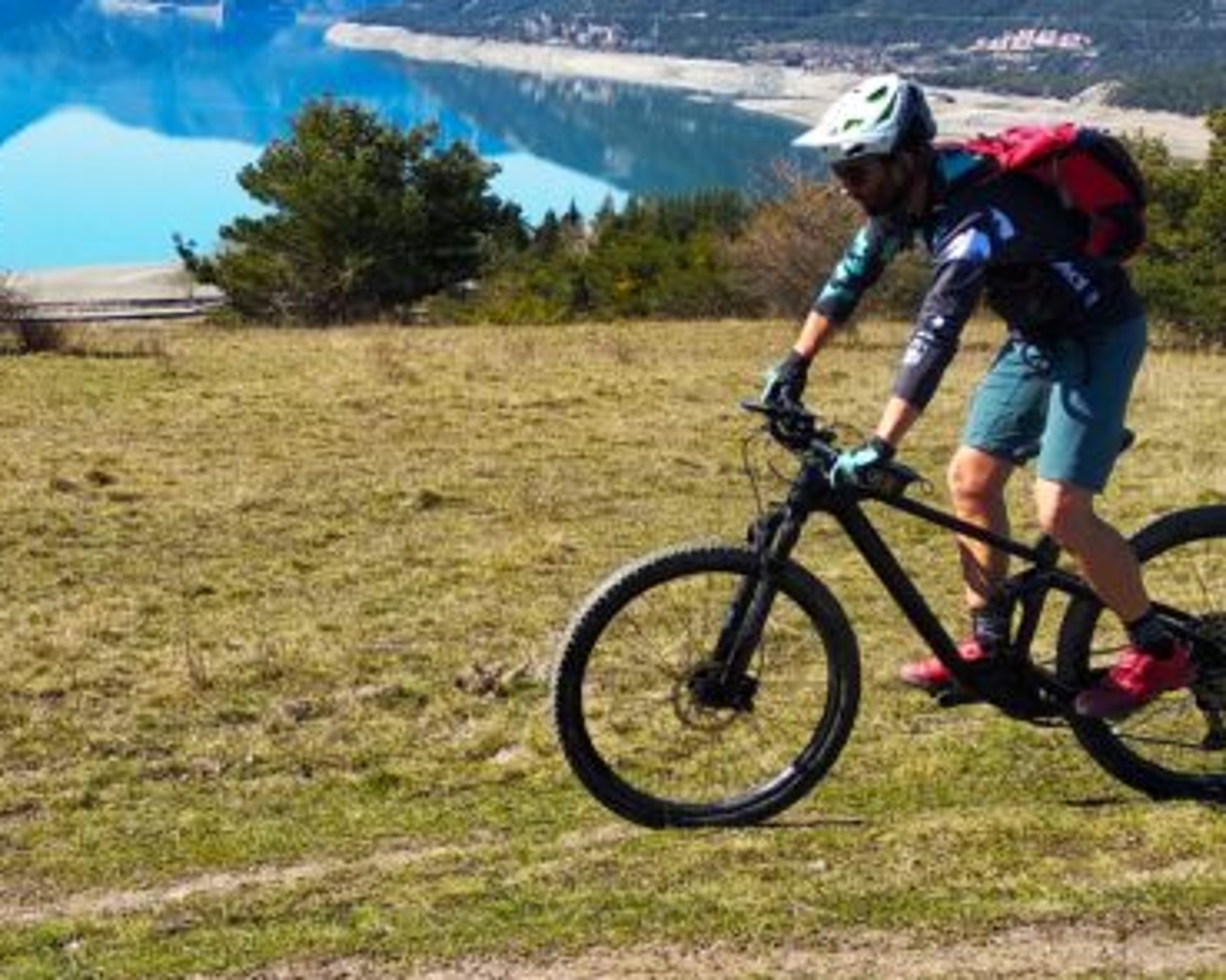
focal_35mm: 55
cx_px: 349
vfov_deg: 27.6
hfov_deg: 33.7
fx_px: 1995
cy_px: 412
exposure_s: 1/786
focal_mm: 3.81
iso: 100
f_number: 2.2
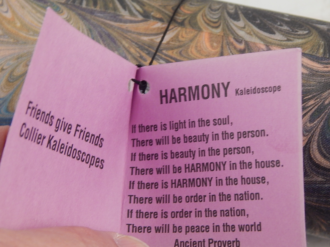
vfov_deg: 15.9
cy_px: 124
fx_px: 887
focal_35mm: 93
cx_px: 165
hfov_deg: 21.1
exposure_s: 1/30
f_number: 4.4
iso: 220
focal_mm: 16.6
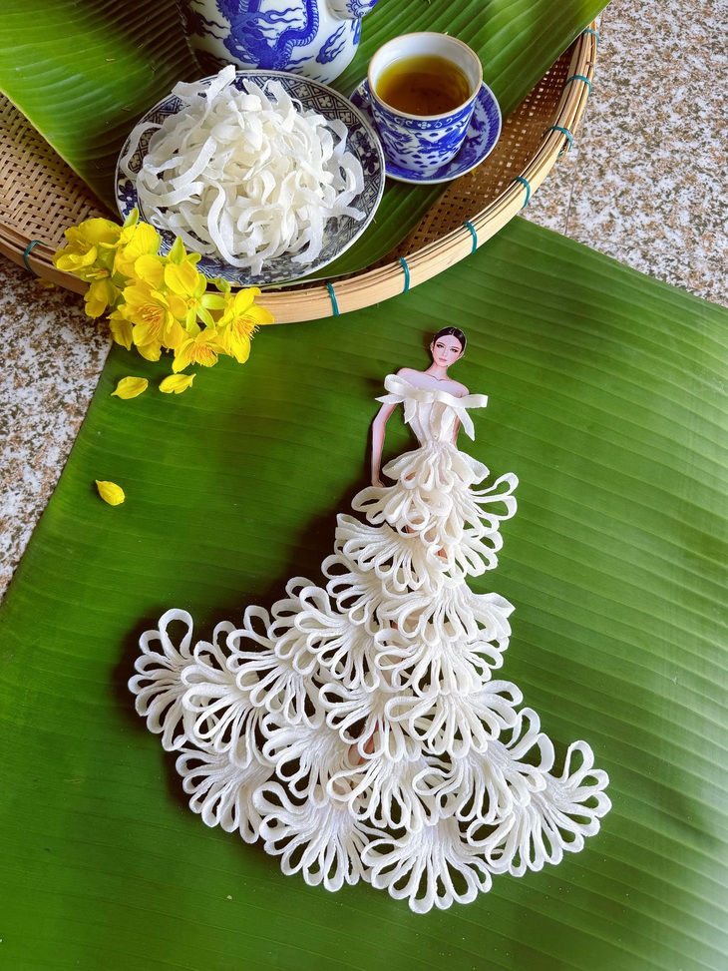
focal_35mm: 24
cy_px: 486
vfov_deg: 71.6
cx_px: 364
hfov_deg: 56.8
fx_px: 673
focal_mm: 6.86
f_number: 1.78
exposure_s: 1/121
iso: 80
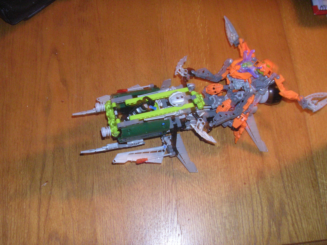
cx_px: 164
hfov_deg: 49.0
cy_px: 122
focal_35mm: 38
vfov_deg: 37.7
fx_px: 359
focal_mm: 5.8
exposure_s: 1.5
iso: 200
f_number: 2.8
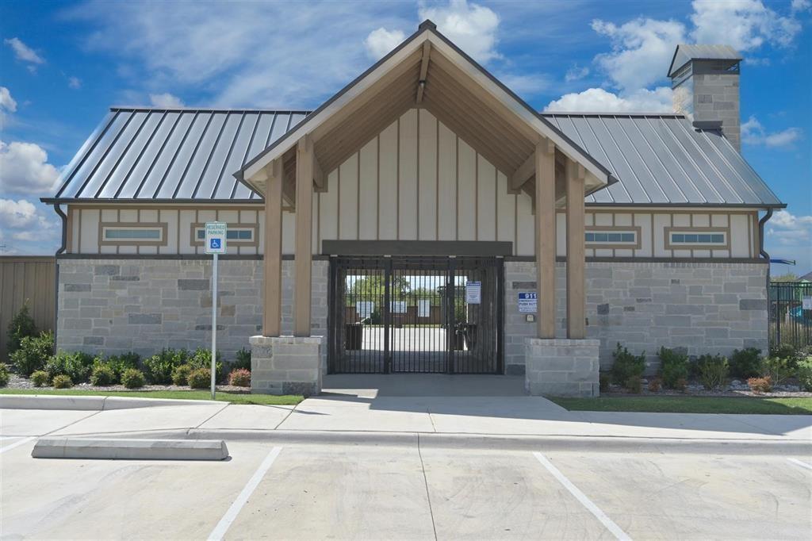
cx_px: 406
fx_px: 676
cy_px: 270
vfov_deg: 43.6
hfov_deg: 61.9
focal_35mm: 30
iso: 200
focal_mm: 30
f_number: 11
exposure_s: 1/500
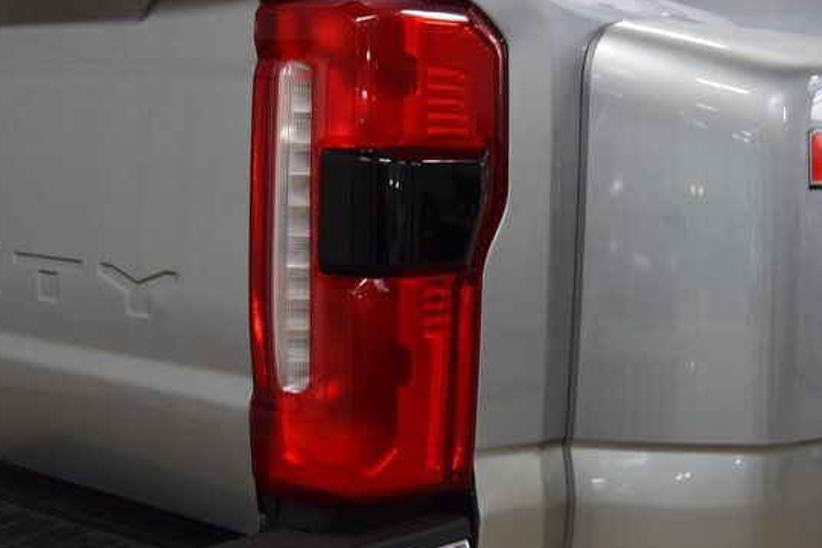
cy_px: 249
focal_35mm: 64
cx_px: 367
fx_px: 1461
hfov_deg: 31.4
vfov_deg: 21.2
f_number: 7.1
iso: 1600
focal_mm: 36
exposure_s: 1/60
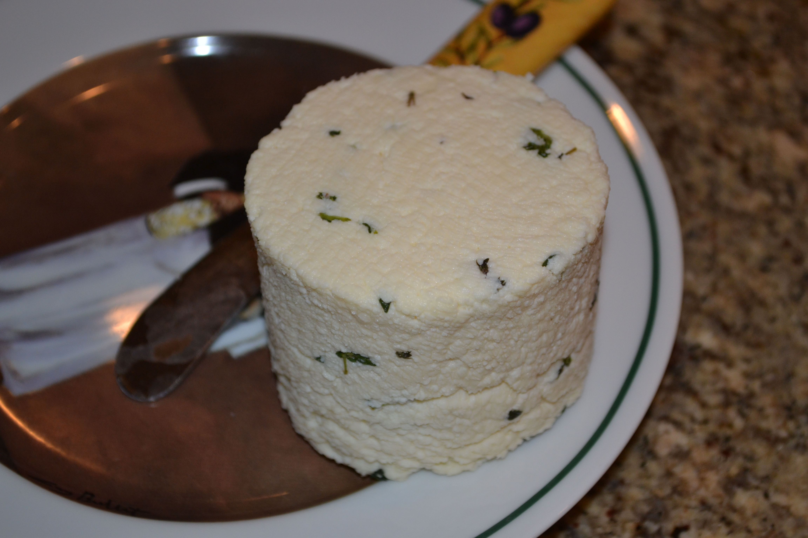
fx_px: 1852
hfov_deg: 24.6
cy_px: 269
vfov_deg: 16.6
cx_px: 404
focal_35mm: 82
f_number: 5.6
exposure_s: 1/60
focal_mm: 55
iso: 500
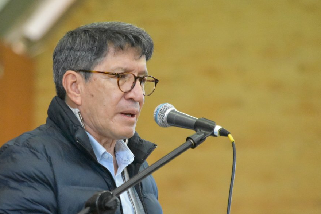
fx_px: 3555
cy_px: 133
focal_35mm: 399
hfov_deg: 5.2
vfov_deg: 3.4
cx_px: 105
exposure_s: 1/640
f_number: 5
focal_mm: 195
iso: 12800
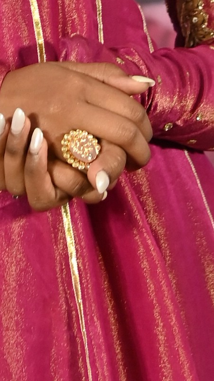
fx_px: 4471
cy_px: -199
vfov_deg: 4.8
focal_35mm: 443
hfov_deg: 2.7
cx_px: -16
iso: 640
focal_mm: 78
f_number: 4.5
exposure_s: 1/125
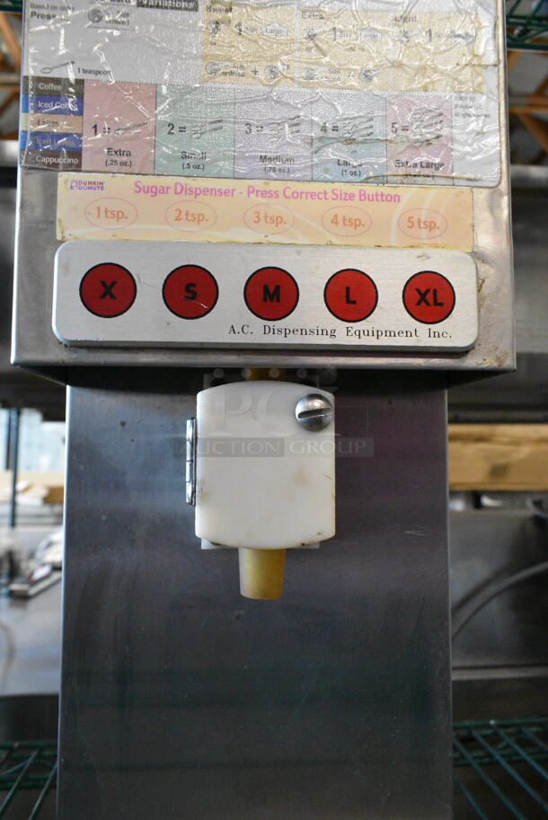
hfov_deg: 48.0
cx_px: 274
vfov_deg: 67.3
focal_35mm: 27
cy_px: 410
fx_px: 616
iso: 6400
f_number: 7.1
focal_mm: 18
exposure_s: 1/160
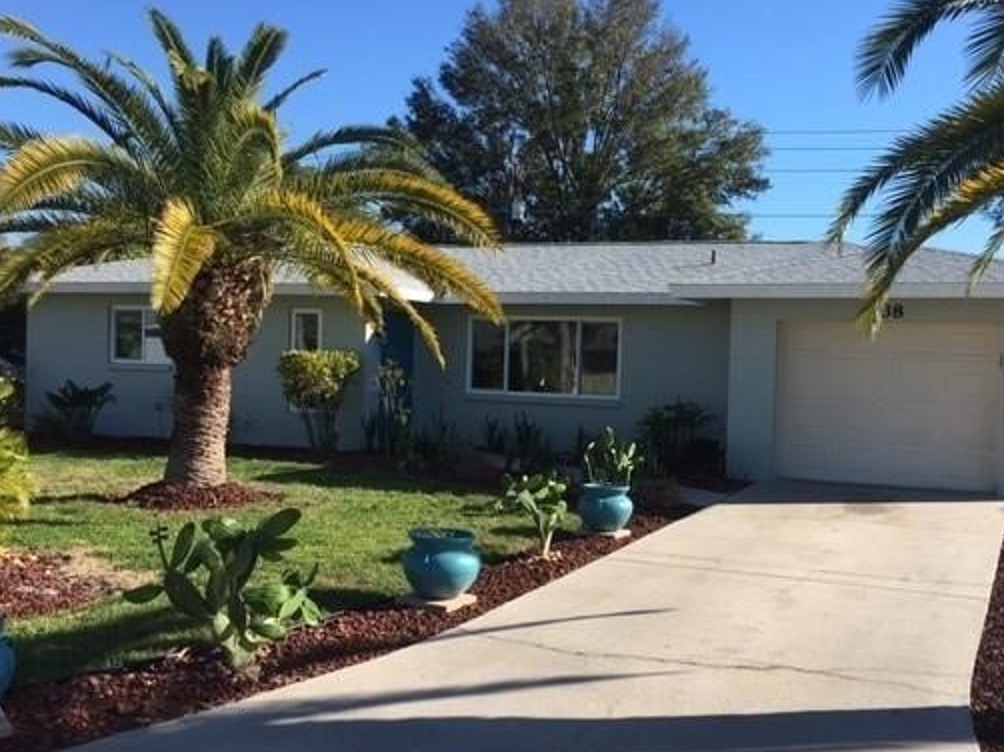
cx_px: 600
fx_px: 1073
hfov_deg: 49.9
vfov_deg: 38.6
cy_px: 394
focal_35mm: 37
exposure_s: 1/916
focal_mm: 4.15
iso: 25
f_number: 2.2
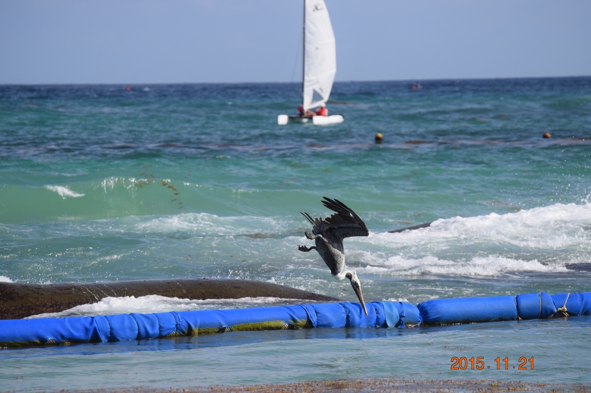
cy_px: 196
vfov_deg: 4.6
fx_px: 4923
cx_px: 296
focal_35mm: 300
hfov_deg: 6.9
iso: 400
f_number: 8
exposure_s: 1/2000
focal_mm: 200
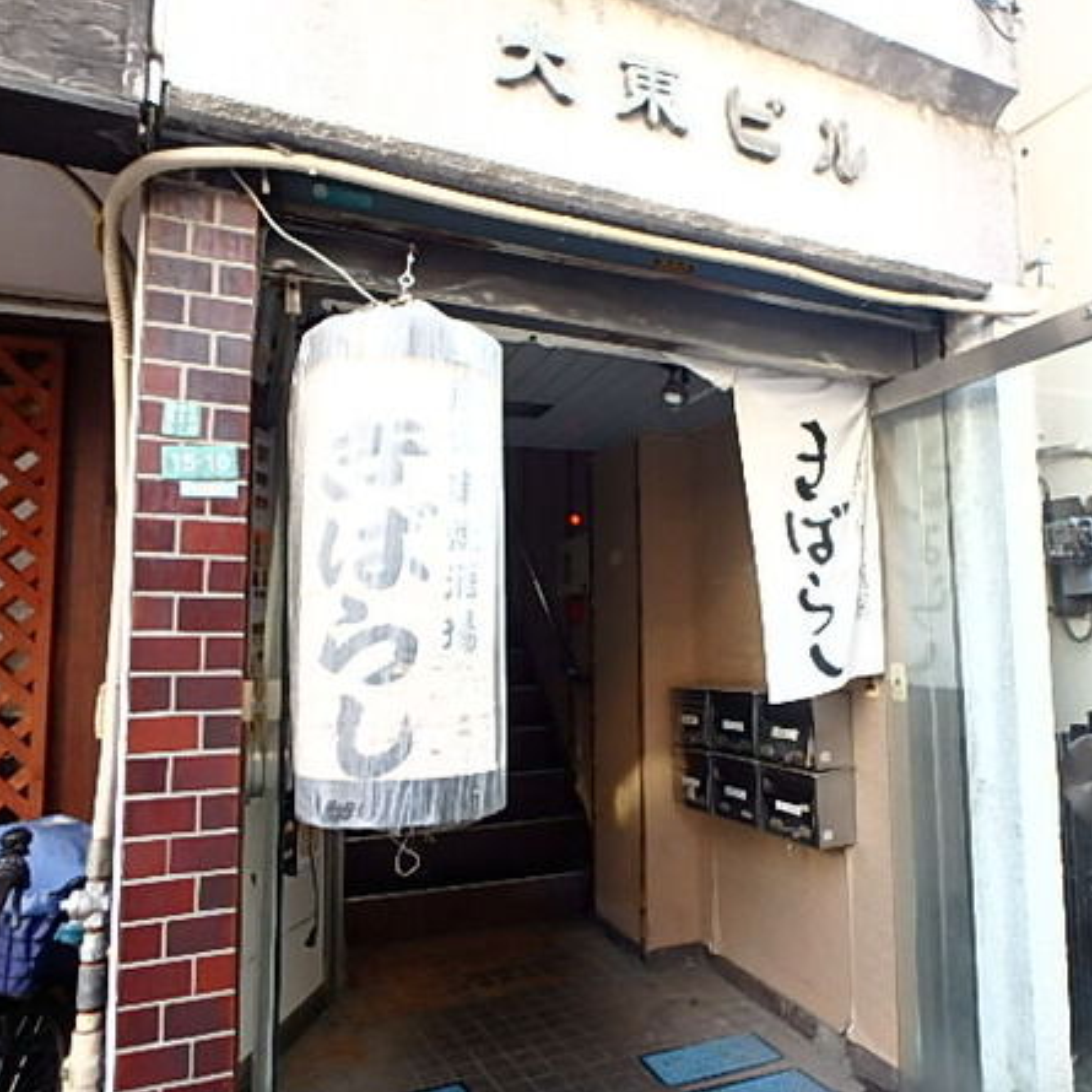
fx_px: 892
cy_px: 547
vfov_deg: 62.9
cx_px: 633
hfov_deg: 62.6
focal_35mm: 25
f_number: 3.5
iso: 200
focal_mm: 3.7
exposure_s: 1/30
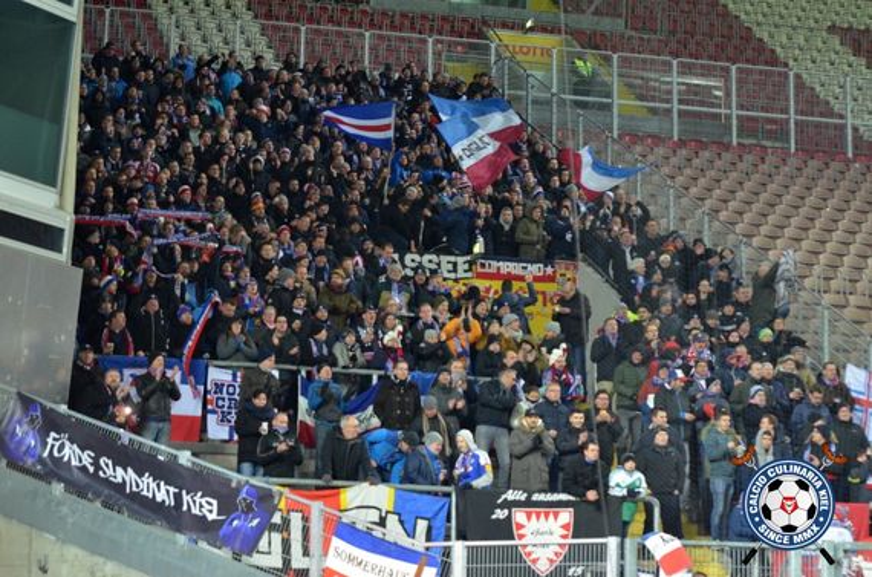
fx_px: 2537
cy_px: 288
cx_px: 436
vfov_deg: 13.0
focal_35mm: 105
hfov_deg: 19.5
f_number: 2.8
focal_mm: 70
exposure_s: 1/160
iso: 1250
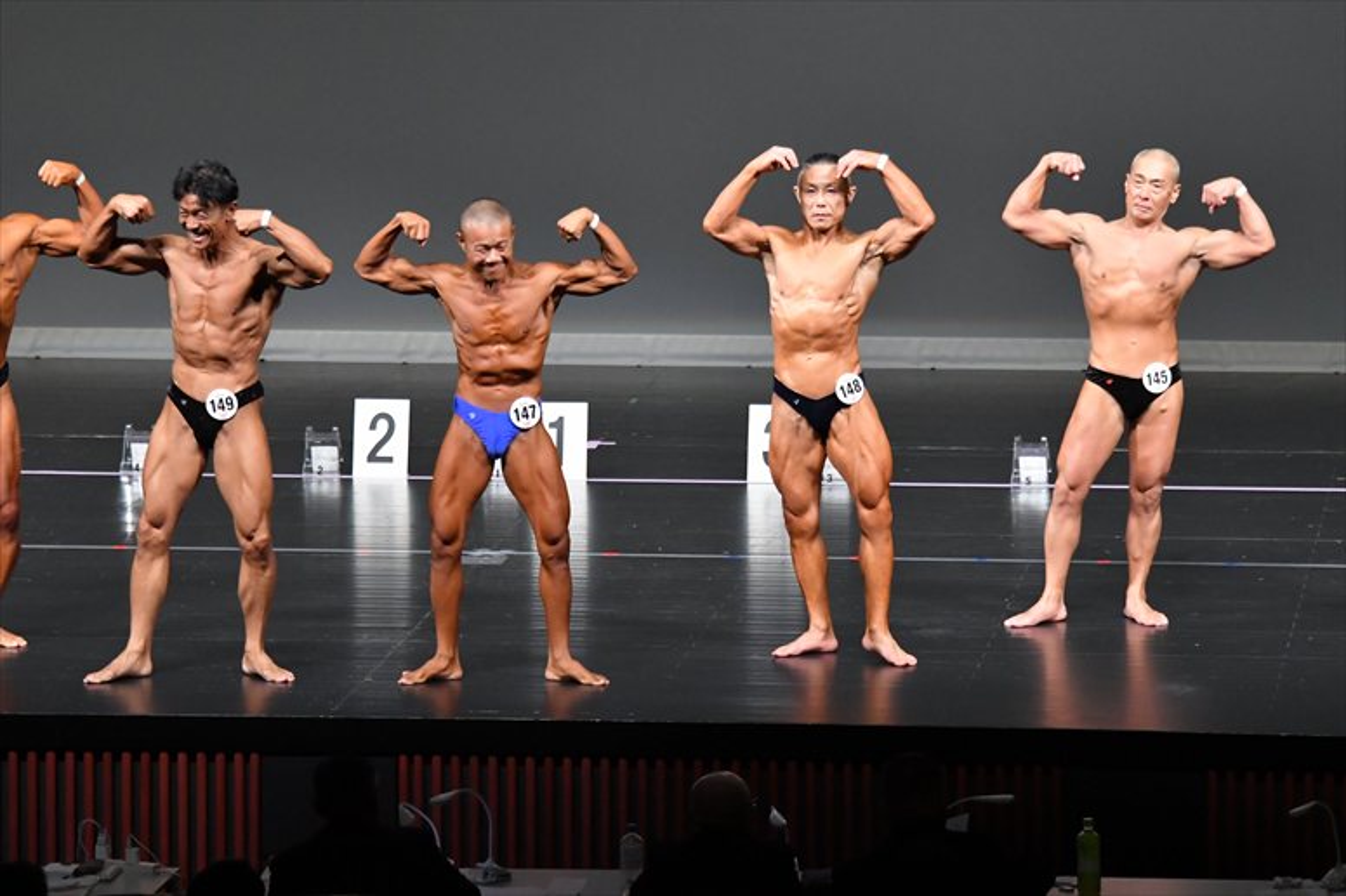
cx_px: 673
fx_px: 8110
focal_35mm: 217
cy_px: 448
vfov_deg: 6.3
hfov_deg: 9.5
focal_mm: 145
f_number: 5.6
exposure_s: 1/400
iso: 5000
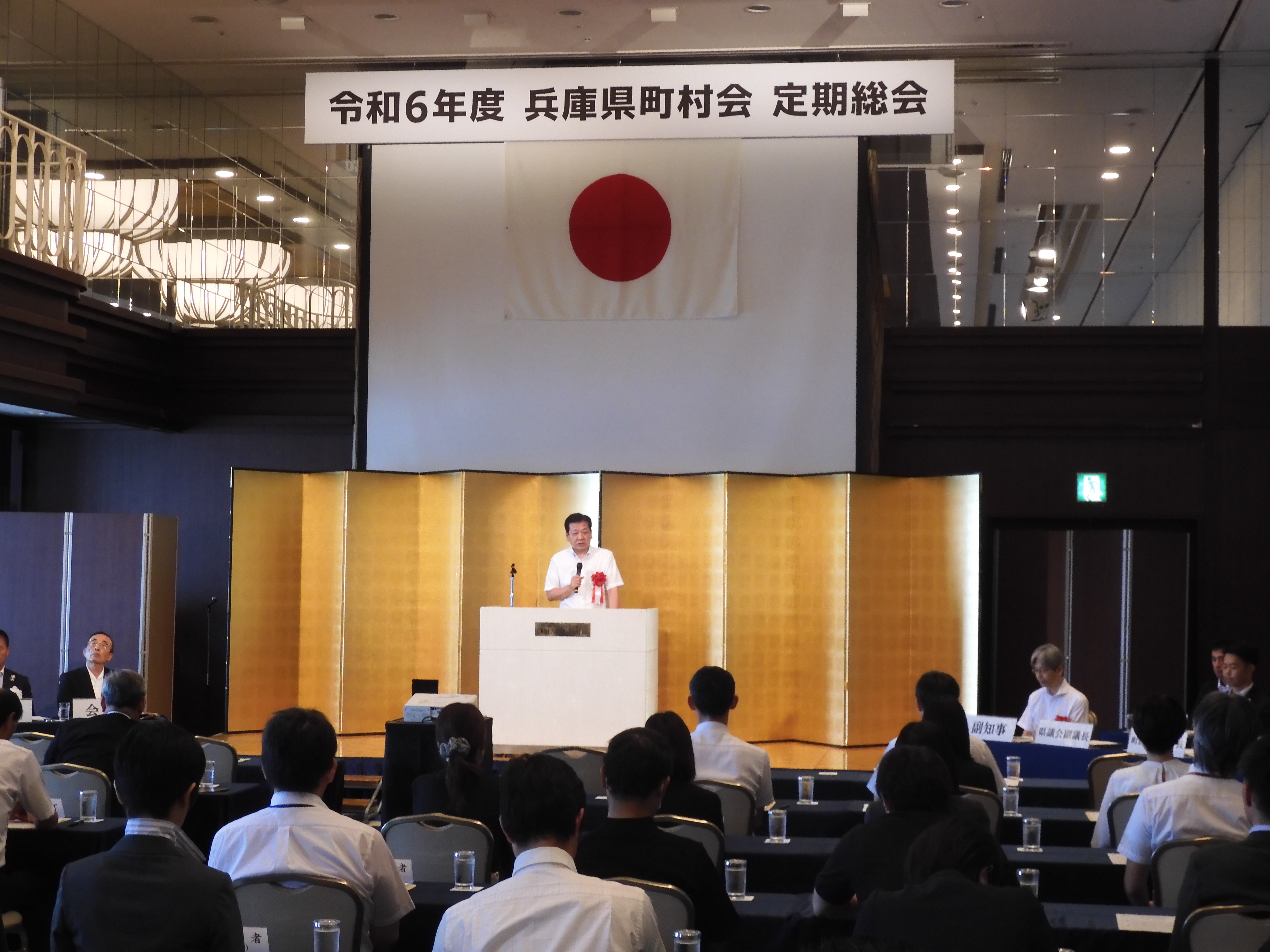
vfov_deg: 25.7
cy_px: 476
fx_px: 2091
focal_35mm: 57
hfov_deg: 33.8
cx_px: 635
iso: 360
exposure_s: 1/30
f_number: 4.5
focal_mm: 10.2
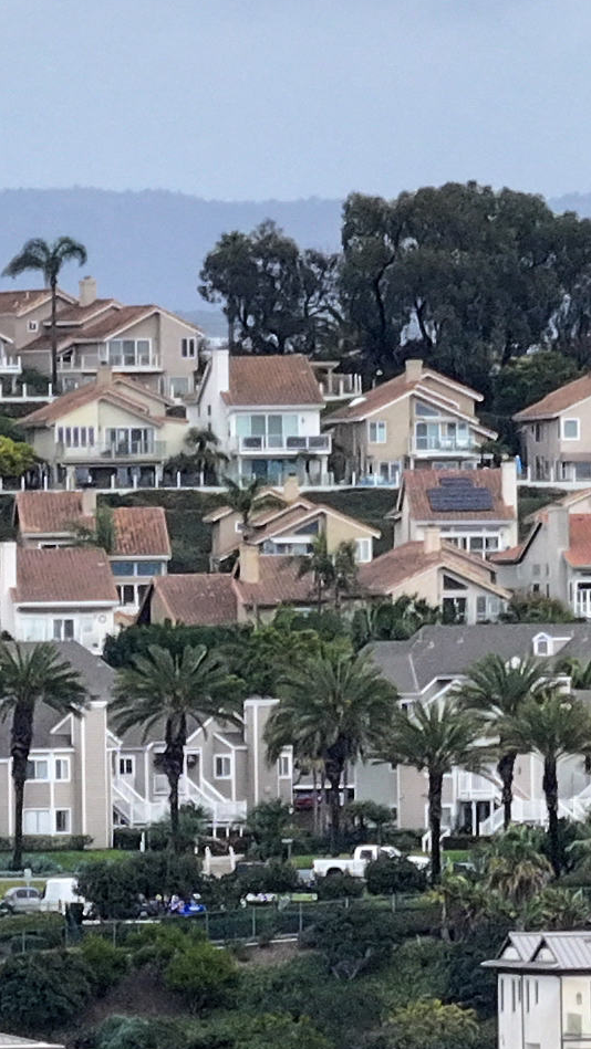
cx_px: -258
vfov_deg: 2.8
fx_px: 21223
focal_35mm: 762
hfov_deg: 1.6
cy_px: 1394
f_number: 3.4
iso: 100
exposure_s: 1/500
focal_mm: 30.71
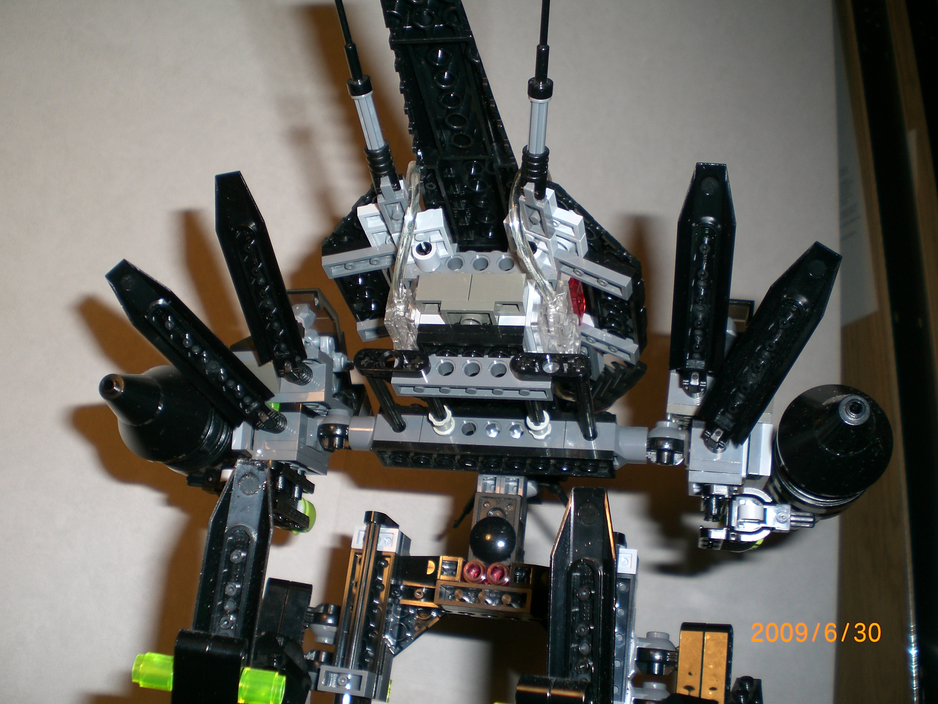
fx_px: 1030
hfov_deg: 49.0
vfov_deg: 37.7
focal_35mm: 38
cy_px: 352
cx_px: 469
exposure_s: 1/60
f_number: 3.1
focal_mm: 6.3
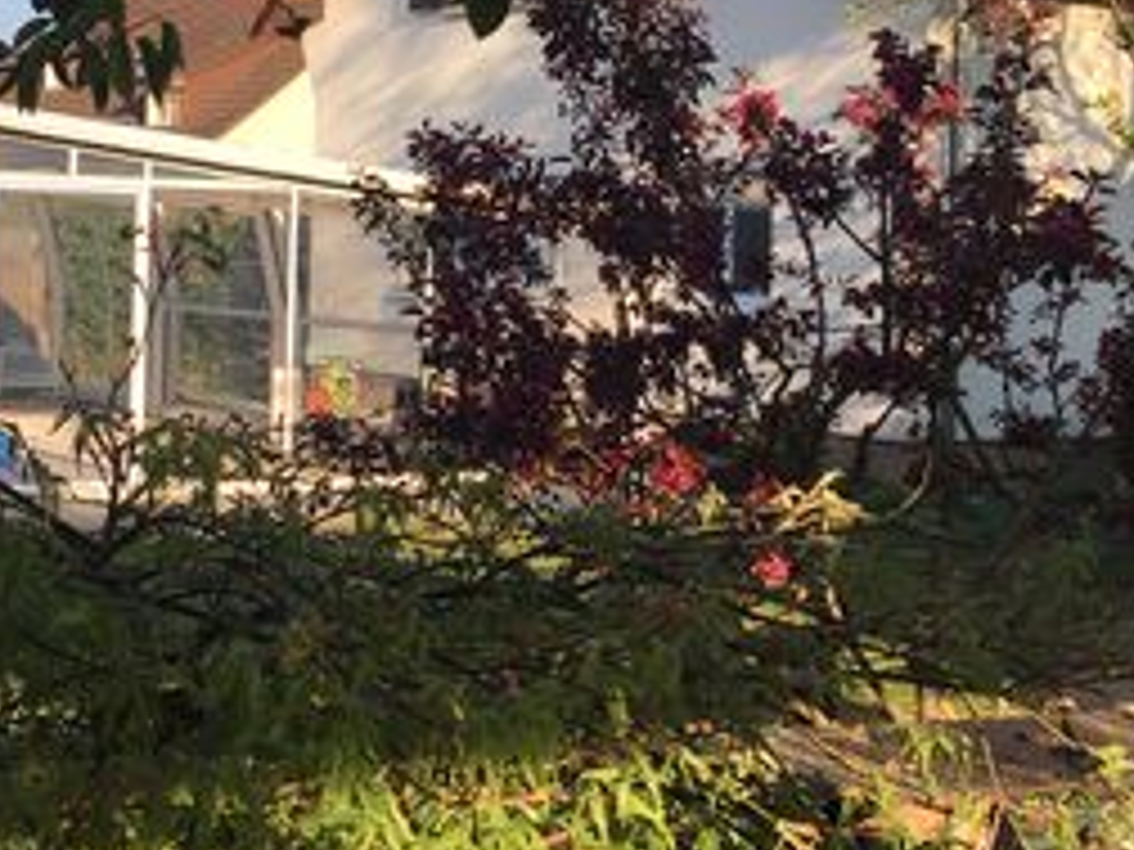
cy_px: 220
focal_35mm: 69
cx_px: 432
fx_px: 2260
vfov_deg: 21.1
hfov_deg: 28.1
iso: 25
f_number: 2.2
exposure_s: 1/827
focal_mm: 4.15
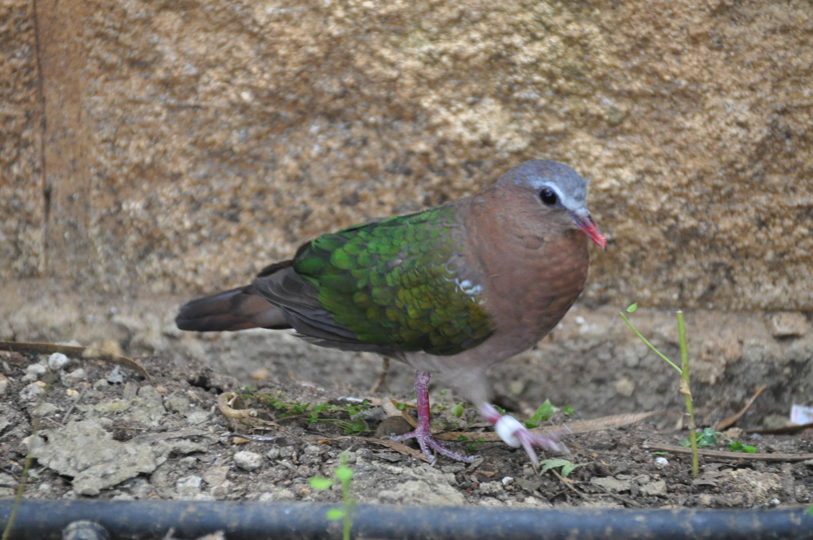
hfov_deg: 4.6
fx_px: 10151
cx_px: 406
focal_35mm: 450
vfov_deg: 3.0
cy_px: 270
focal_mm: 300
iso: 1000
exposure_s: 1/160
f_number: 5.6
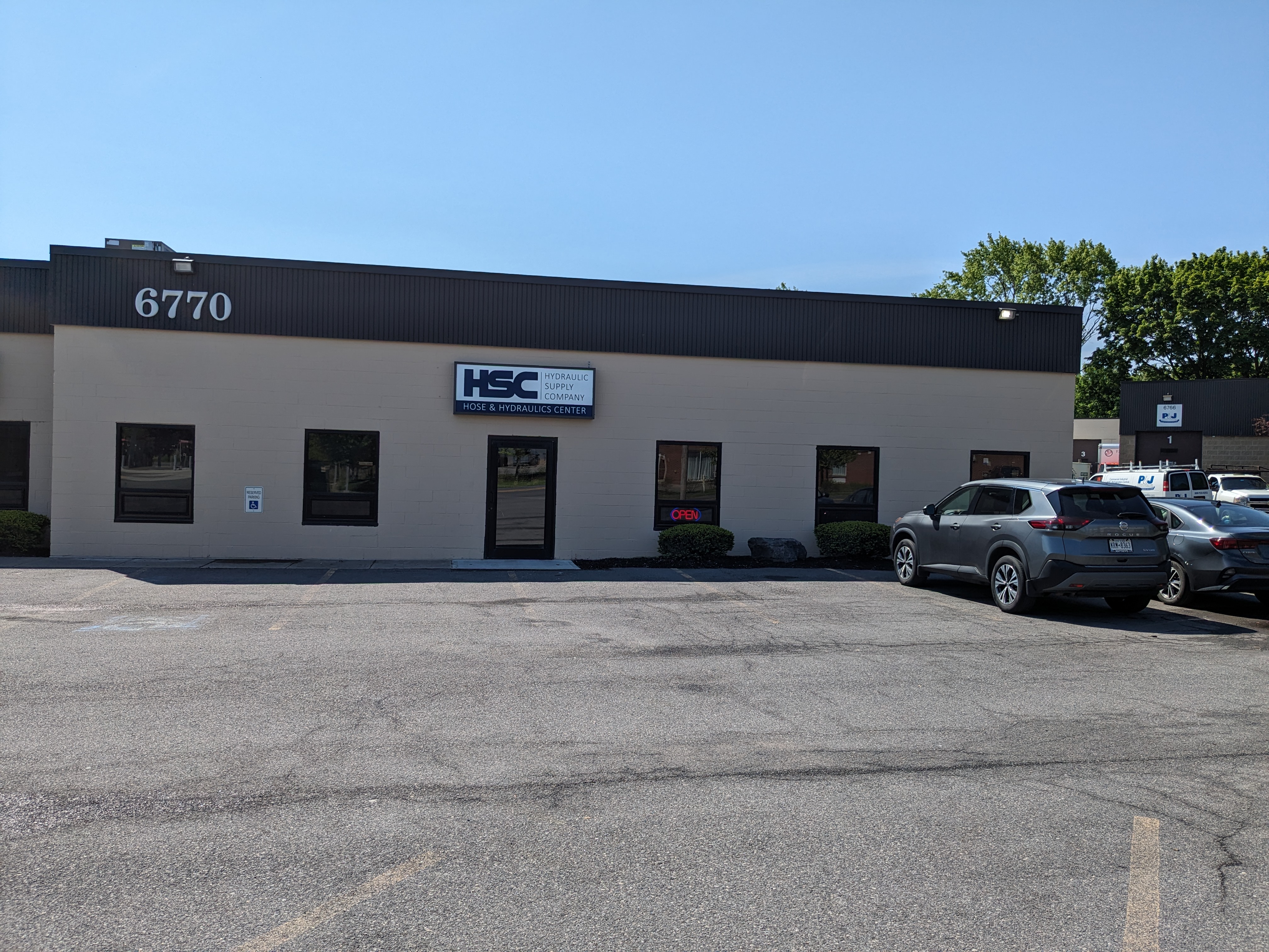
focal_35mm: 27
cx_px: 634
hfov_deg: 65.3
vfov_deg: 51.4
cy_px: 476
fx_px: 990
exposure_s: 1/3344
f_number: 1.73
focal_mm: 4.38
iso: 50
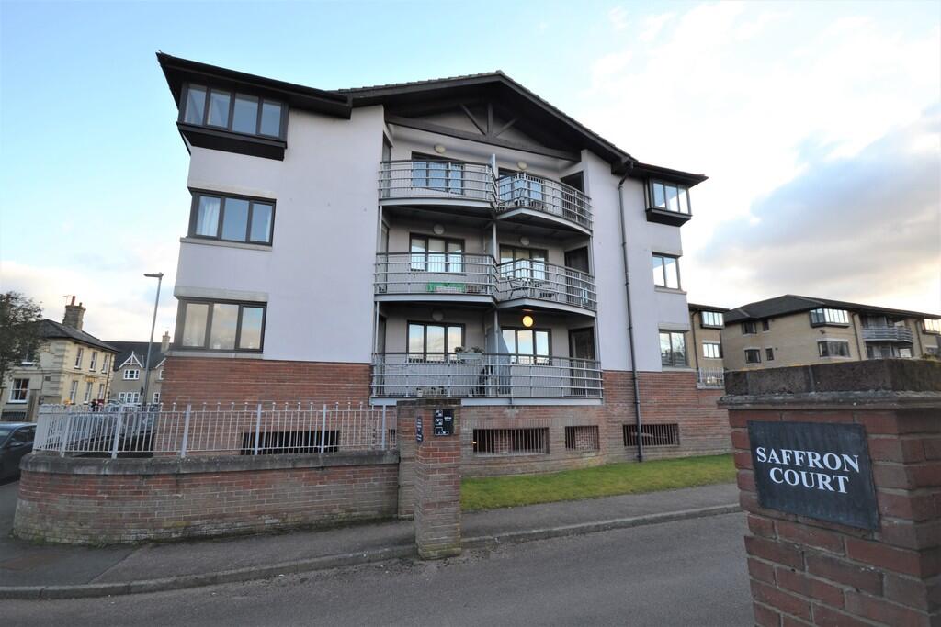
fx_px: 451
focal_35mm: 17
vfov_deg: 69.7
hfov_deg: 92.4
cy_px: 314
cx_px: 470
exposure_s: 1/125
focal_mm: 11.5
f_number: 5.6
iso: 200
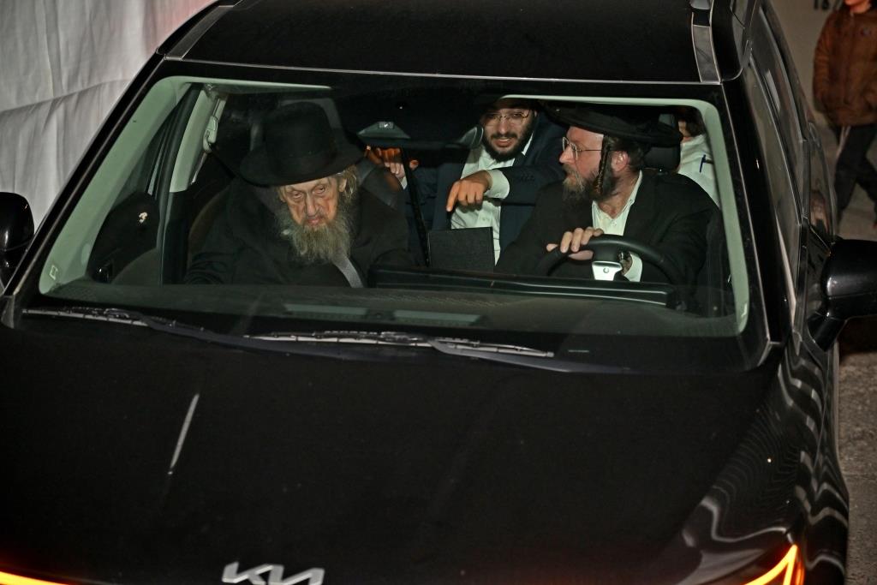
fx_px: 2314
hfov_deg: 21.5
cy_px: 292
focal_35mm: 95
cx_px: 438
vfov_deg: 14.4
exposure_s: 1/200
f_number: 4
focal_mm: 95
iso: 1000
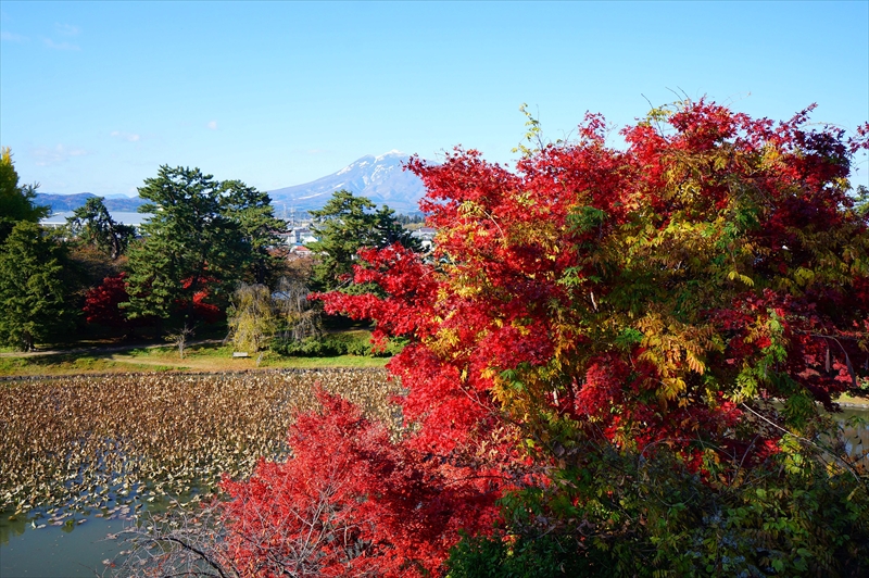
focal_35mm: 27
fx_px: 651
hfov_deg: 67.4
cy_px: 289
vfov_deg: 47.9
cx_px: 434
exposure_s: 1/125
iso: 100
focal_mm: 18
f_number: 8
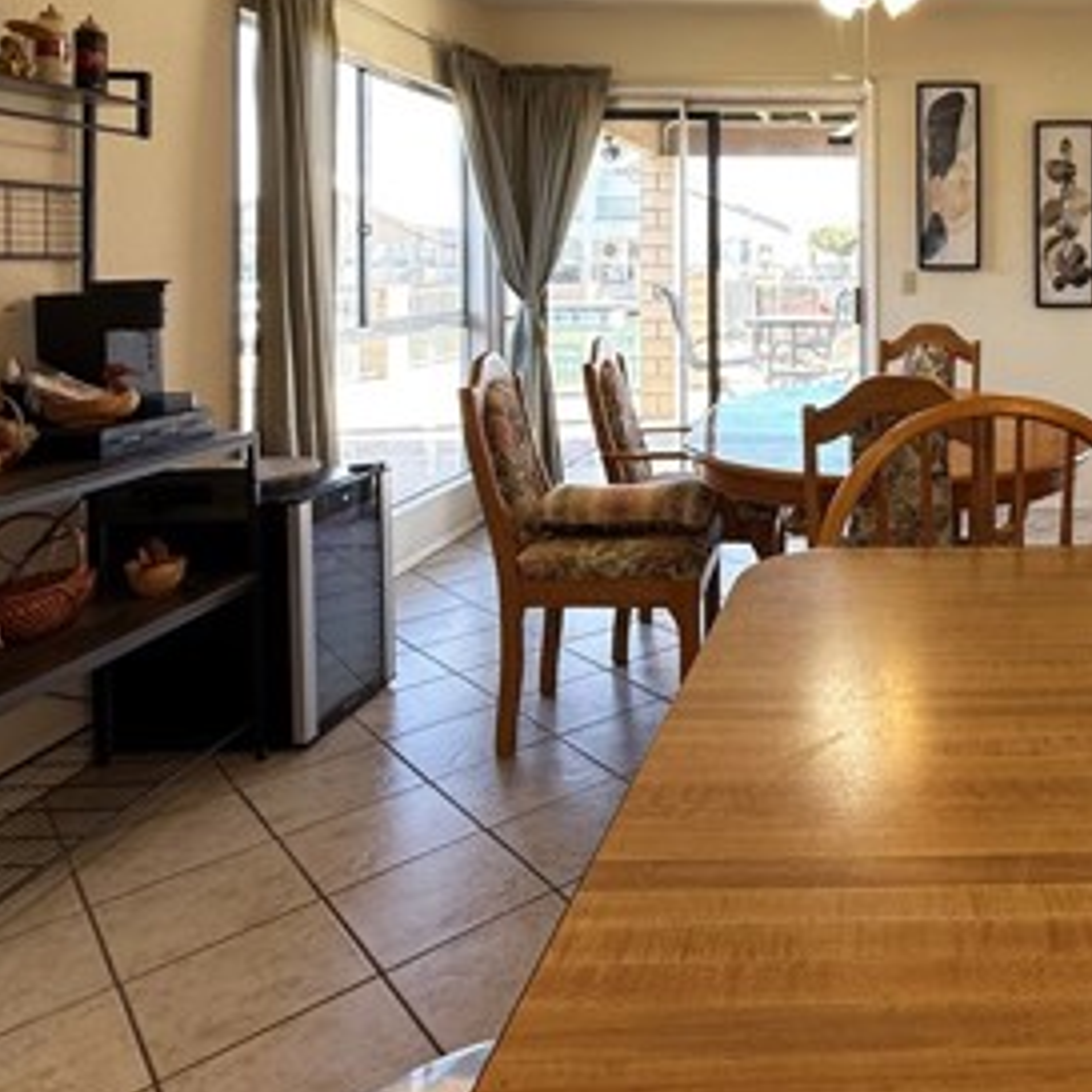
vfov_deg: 53.2
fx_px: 1035
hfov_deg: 50.4
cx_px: 948
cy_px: 276
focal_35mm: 29
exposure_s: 1/60
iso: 250
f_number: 2.2
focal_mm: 2.22
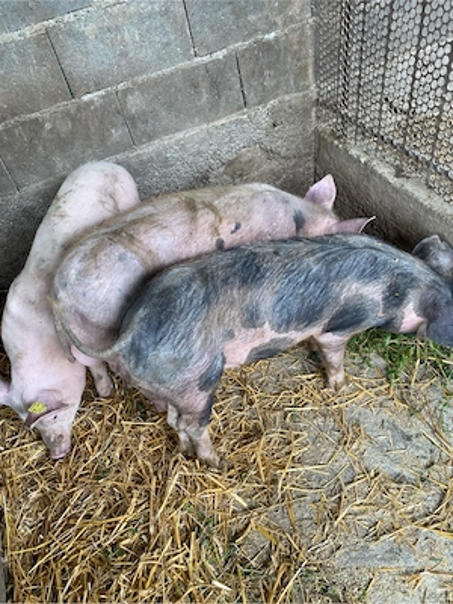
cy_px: 302
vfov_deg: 67.3
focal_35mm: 26
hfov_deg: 53.1
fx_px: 454
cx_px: 226
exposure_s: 1/121
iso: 100
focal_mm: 4.25
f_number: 1.8
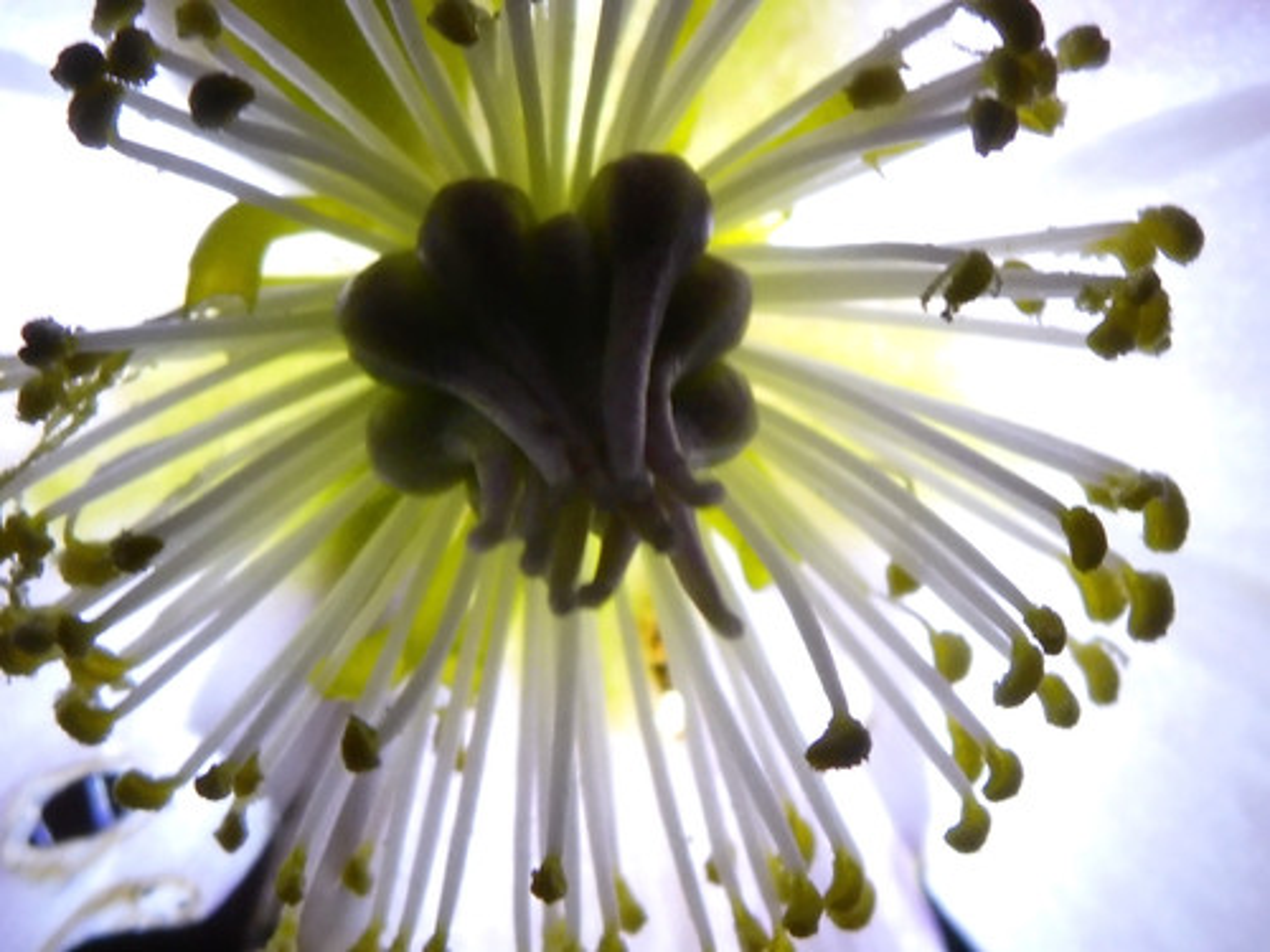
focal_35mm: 84
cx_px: 635
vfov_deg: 17.6
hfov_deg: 23.3
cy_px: 476
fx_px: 3082
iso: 200
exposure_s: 1/60
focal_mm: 4.9
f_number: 3.3
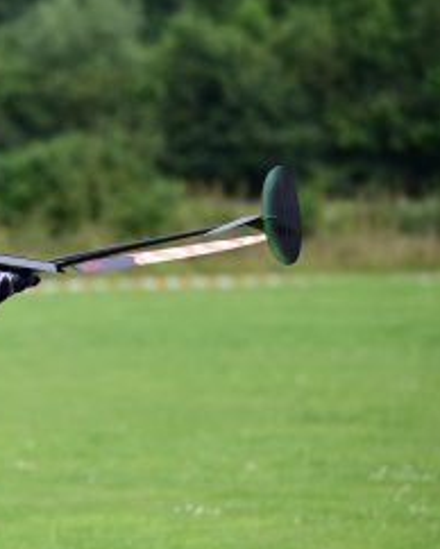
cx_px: -121
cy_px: 279
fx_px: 7527
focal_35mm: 463
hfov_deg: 3.3
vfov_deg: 4.2
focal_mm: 240
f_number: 5.6
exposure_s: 1/2500
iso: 800
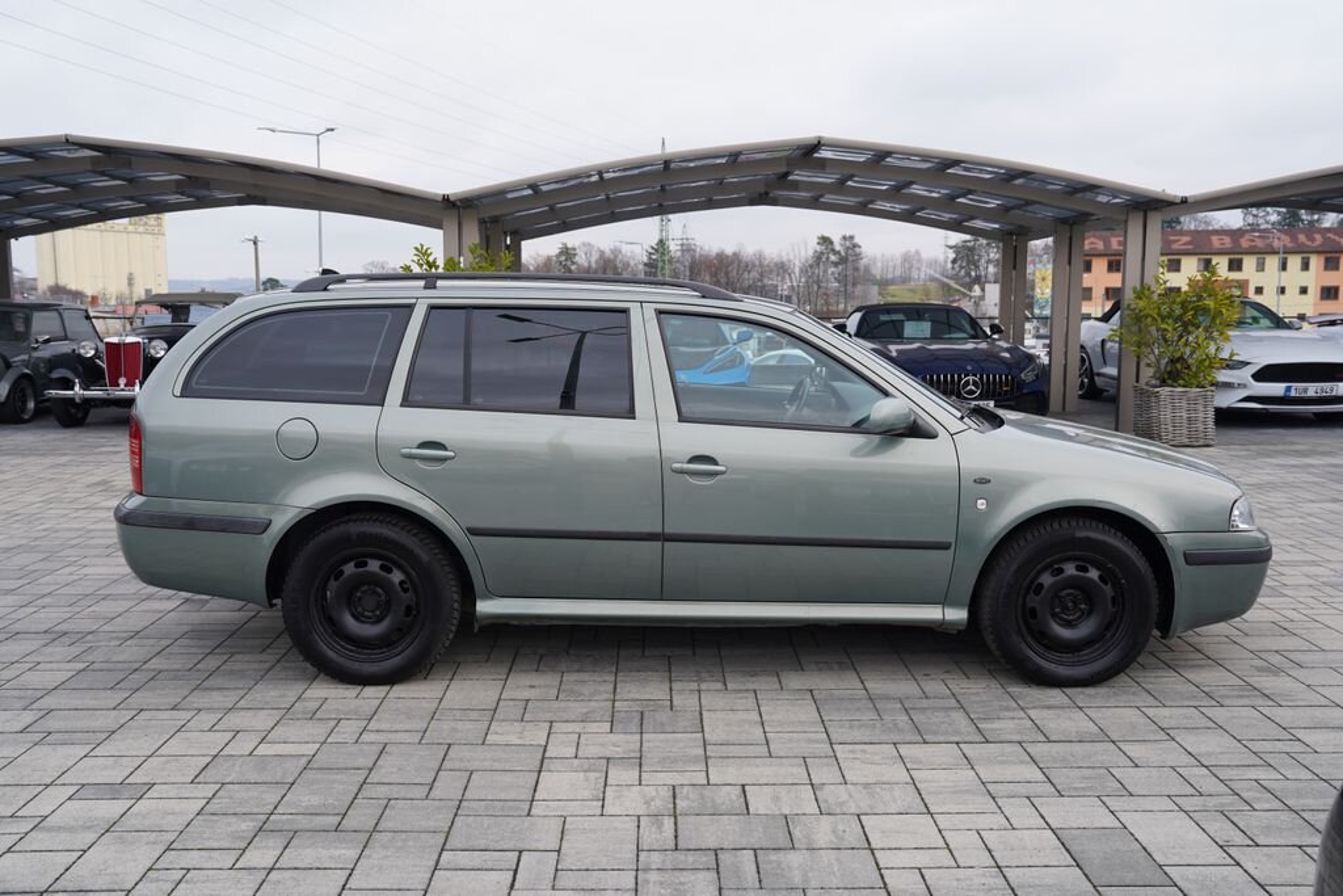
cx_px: 672
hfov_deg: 60.3
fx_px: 1157
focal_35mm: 31
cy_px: 448
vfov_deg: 42.3
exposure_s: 1/125
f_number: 5
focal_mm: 31
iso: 100
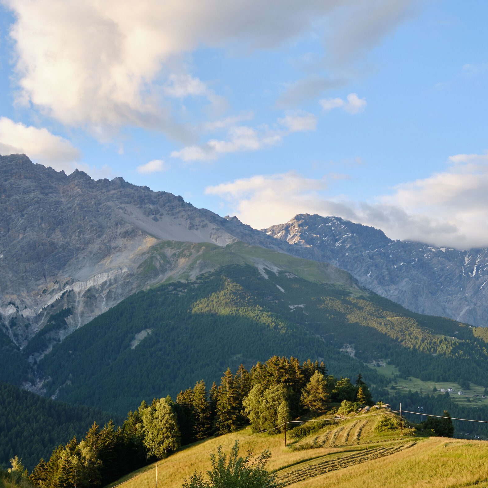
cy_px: 242
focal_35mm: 58
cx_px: 314
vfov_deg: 29.6
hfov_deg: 29.4
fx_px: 925
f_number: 5.6
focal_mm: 30.2
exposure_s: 1/200
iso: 200
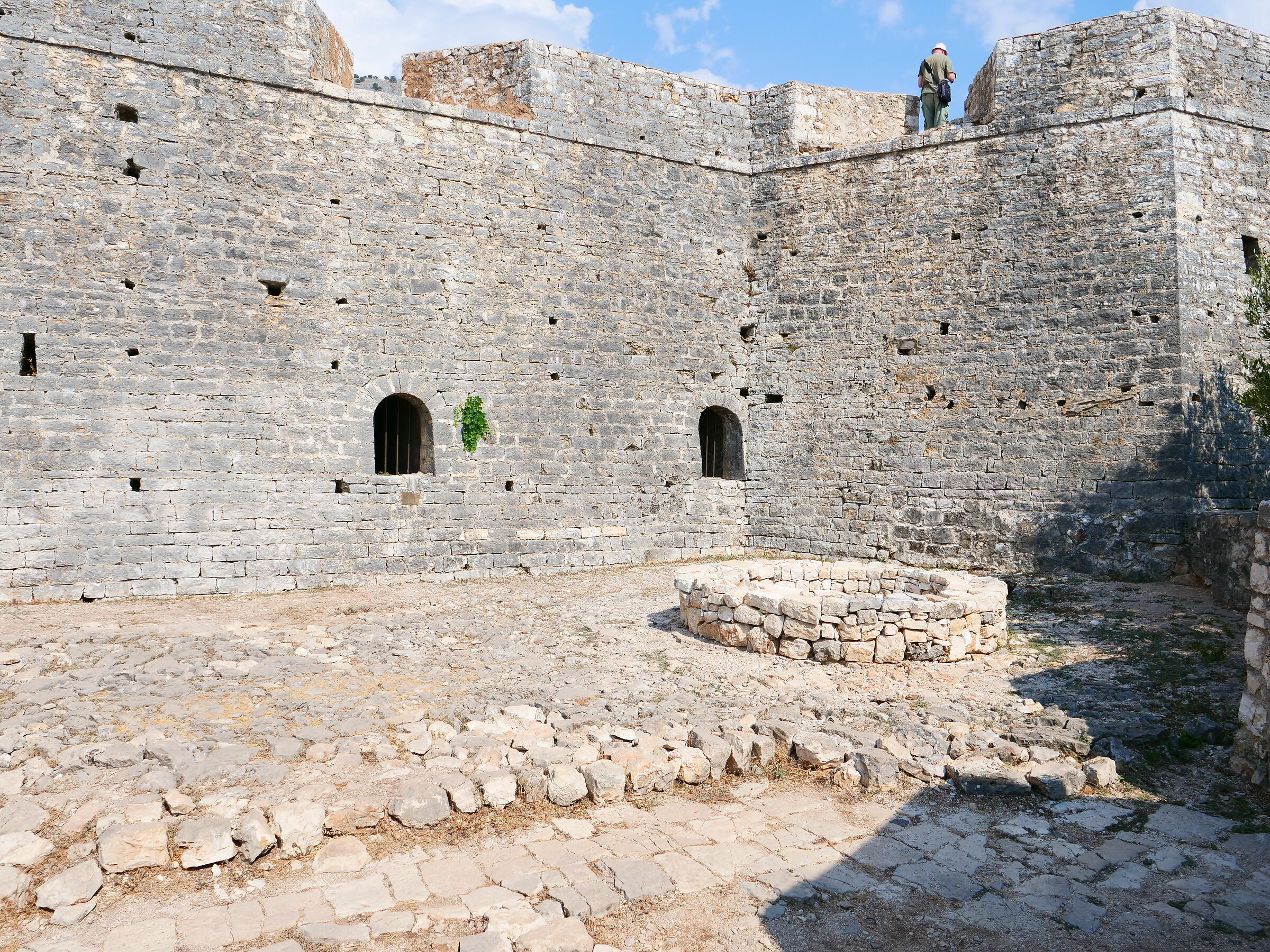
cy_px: 476
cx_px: 635
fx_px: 881
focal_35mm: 24
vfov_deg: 56.8
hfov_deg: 71.6
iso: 100
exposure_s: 1/500
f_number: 6.3
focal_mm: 12
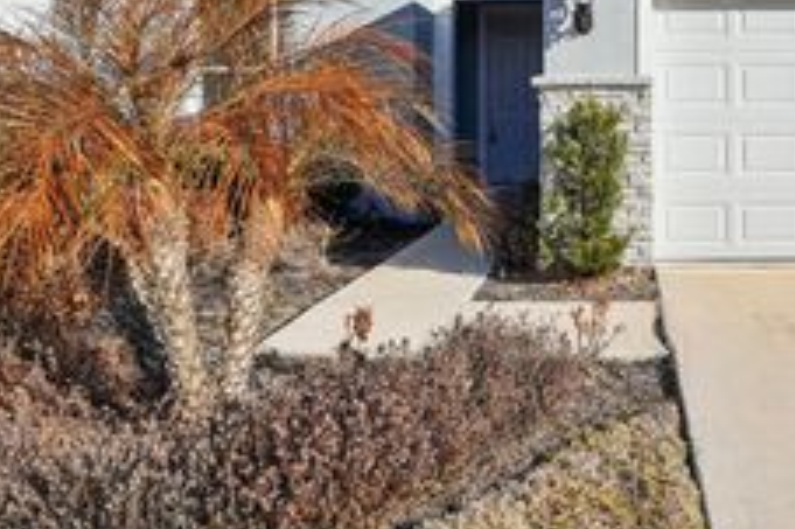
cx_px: 634
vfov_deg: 39.1
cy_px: 149
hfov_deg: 53.5
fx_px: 728
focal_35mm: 33
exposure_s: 1/350
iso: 100
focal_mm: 10
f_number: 8
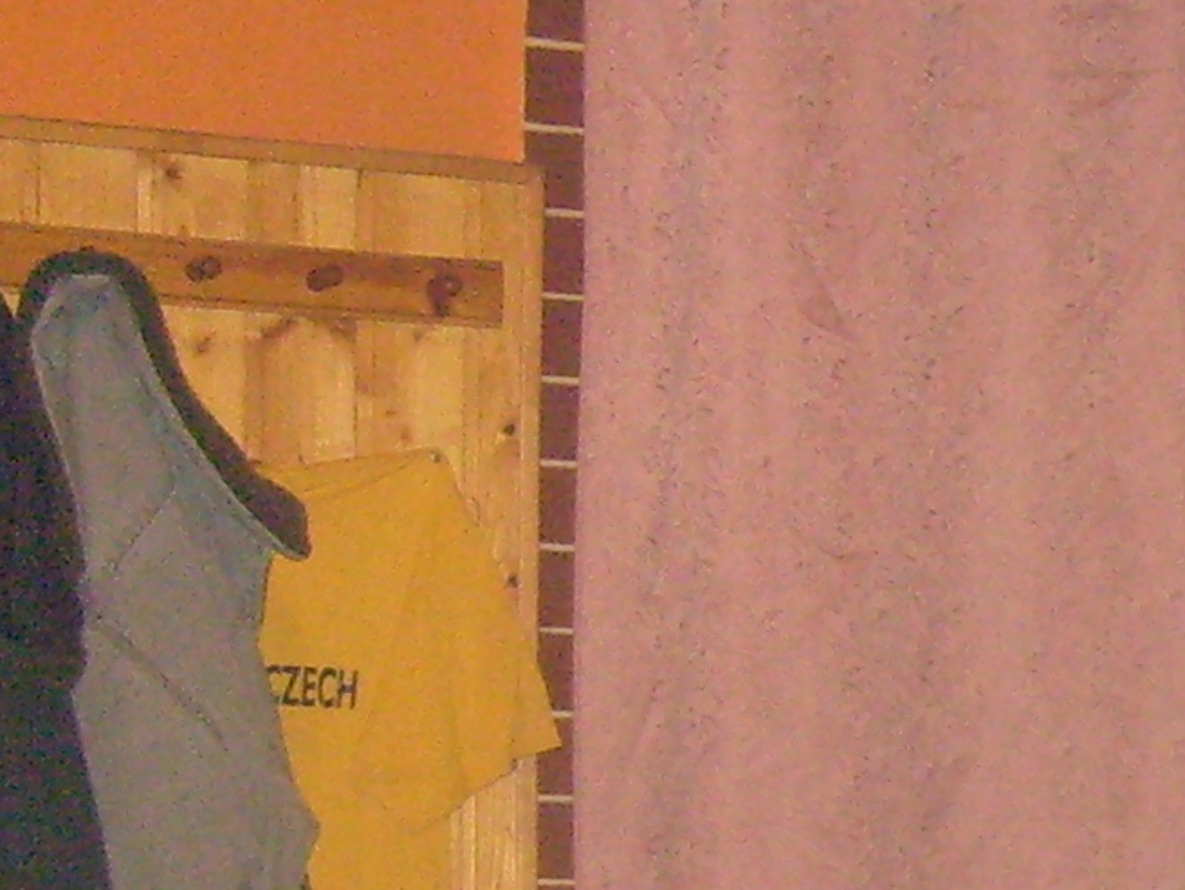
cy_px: 950
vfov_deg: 9.8
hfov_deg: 11.6
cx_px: 2502
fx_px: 5136
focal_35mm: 150
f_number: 2.8
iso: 200
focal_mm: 5.8
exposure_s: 1/45
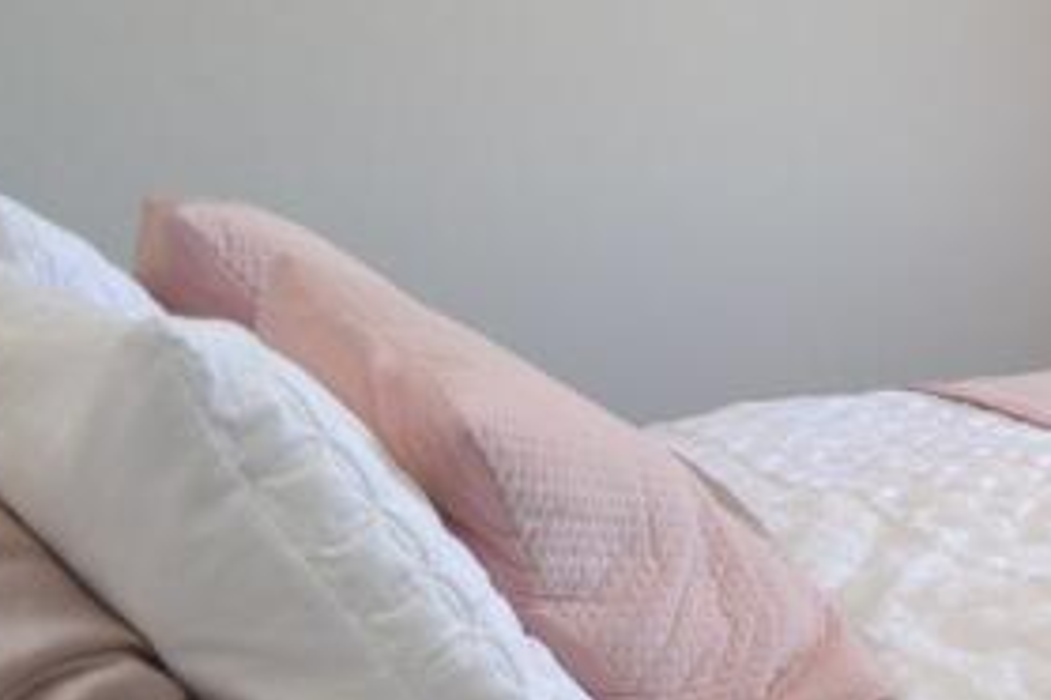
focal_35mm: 55
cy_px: 367
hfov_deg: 24.7
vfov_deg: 24.6
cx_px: 1691
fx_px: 1606
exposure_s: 1/60
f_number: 3.5
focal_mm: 10
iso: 500
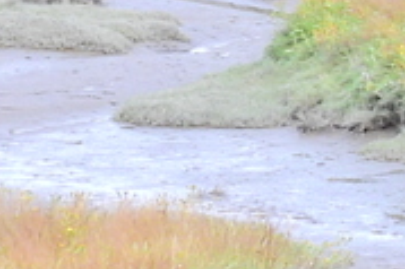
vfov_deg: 3.9
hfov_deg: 5.6
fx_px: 3934
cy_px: 27
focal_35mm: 350
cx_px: 1025
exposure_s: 1/50
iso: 100
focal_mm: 8.4
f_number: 8
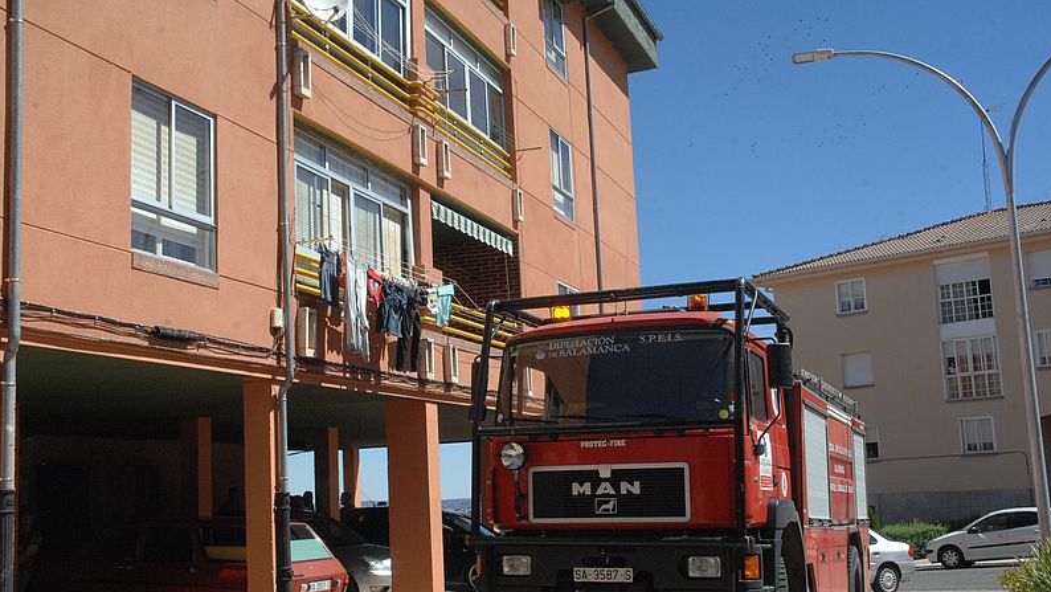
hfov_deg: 51.0
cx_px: 527
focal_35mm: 40
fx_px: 1102
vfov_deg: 30.0
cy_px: 329
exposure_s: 1/500
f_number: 12
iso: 800
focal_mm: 25
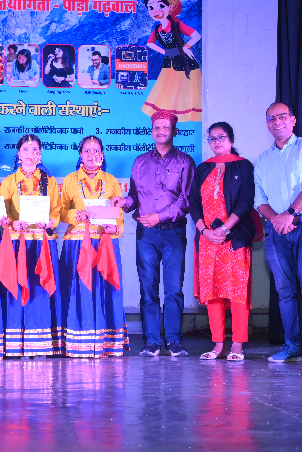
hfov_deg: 18.2
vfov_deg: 27.3
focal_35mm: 74
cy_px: 228
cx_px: 47
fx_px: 931
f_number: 8
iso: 4000
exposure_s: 1/160
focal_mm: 39
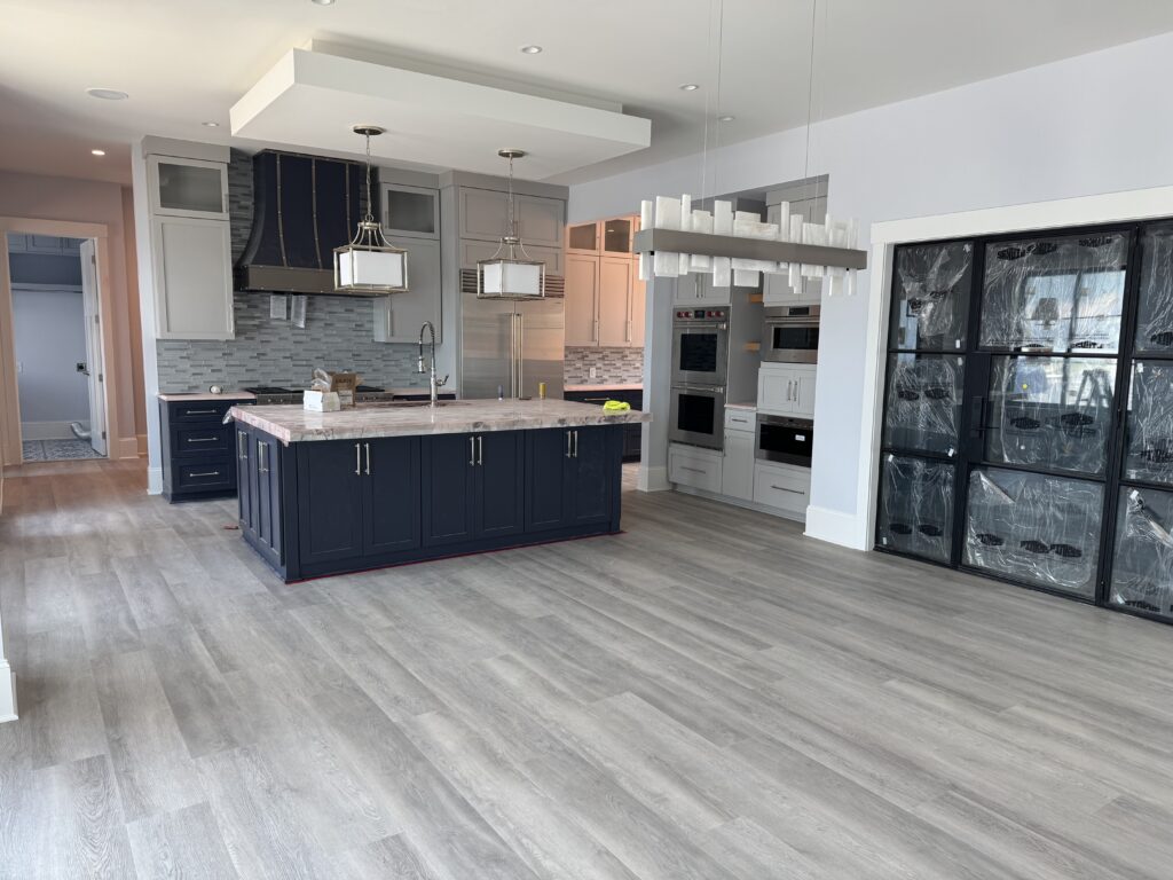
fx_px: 813
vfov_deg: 56.8
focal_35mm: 24
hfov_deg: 71.6
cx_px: 586
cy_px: 440
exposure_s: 1/121
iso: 100
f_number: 1.78
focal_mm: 6.76
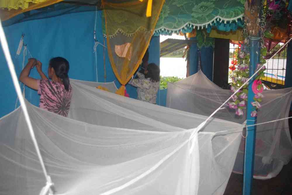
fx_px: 255
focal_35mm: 32
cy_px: 98
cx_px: 146
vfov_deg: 41.7
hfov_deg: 59.5
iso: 3200
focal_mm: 21
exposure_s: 1/50
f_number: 4
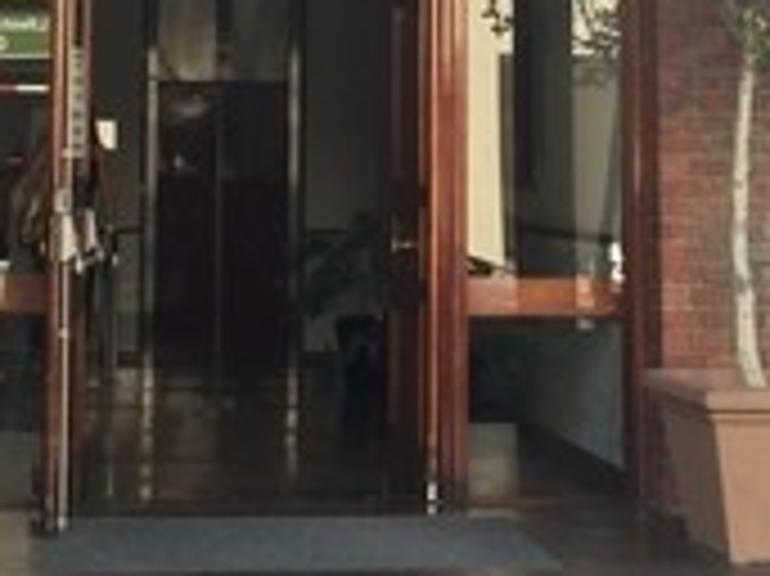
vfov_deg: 17.0
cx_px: 248
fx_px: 1889
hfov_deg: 22.9
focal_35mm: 85
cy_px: 7
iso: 32
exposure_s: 1/168
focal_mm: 4.15
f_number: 2.2
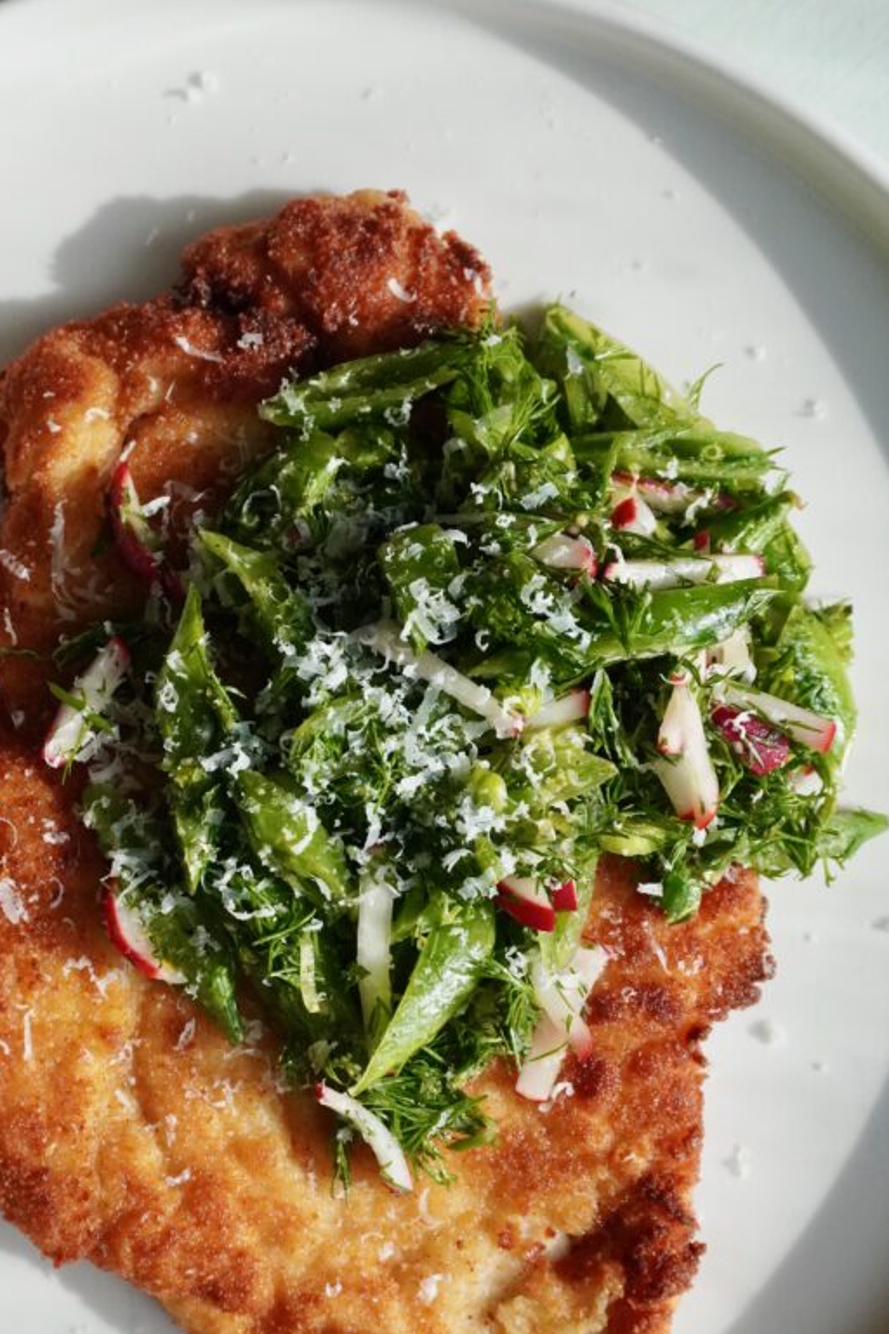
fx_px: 2074
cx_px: 353
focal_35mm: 56
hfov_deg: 24.1
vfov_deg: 35.5
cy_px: 799
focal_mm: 28
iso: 2500
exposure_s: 1/4000
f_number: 7.1
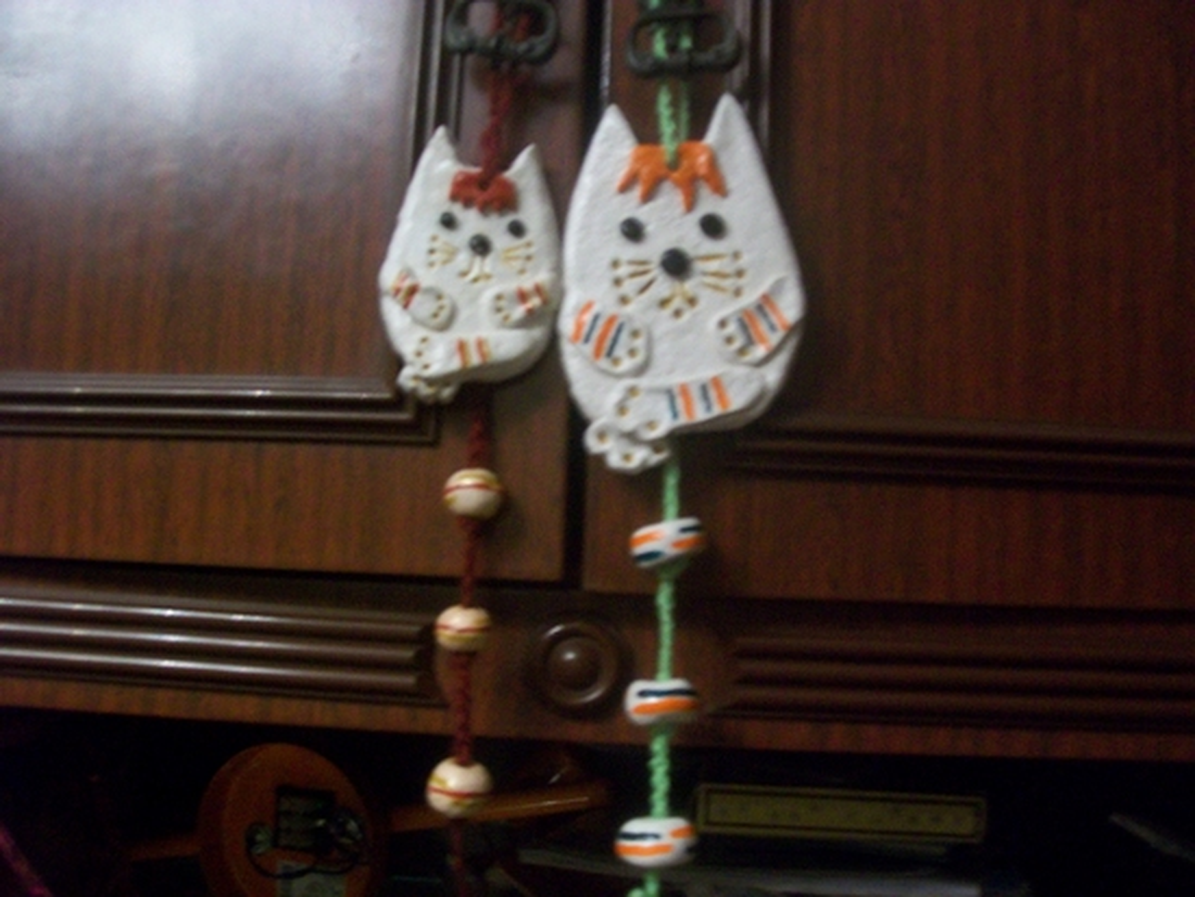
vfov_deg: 39.7
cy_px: 448
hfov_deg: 51.3
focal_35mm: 36
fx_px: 1243
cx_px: 598
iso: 200
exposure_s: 1/8
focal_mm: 6
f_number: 2.7
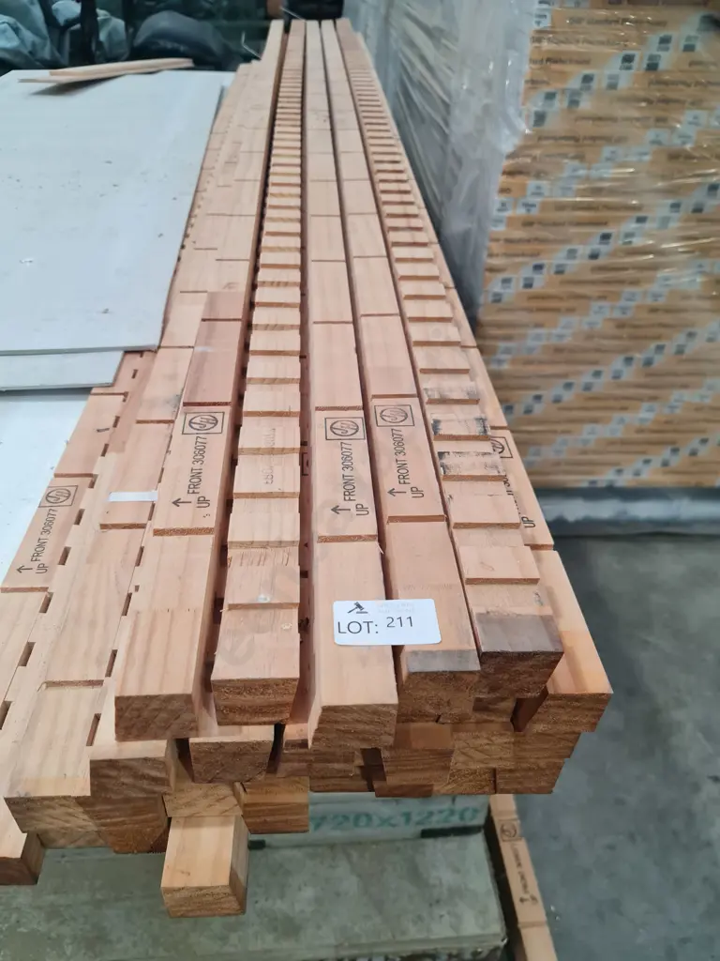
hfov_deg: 54.9
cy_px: 480
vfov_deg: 69.4
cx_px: 360
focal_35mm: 25
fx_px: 693
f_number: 1.8
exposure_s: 1/100
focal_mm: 7
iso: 125
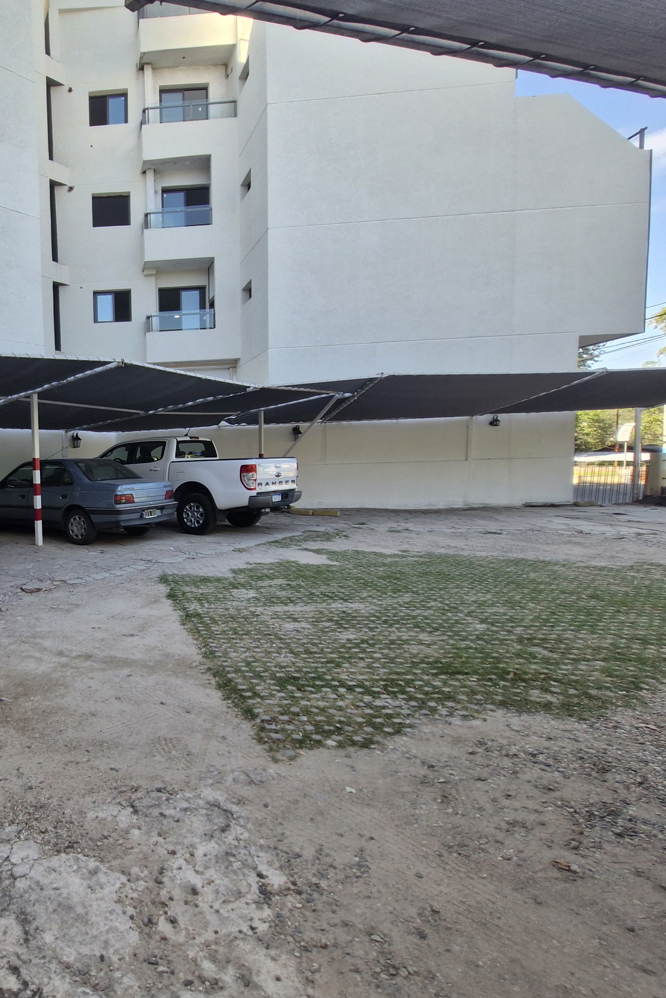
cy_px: 498
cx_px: 56
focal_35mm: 20
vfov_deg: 84.0
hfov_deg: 53.5
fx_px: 555
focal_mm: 1.74
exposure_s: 1/311
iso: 50
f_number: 2.2
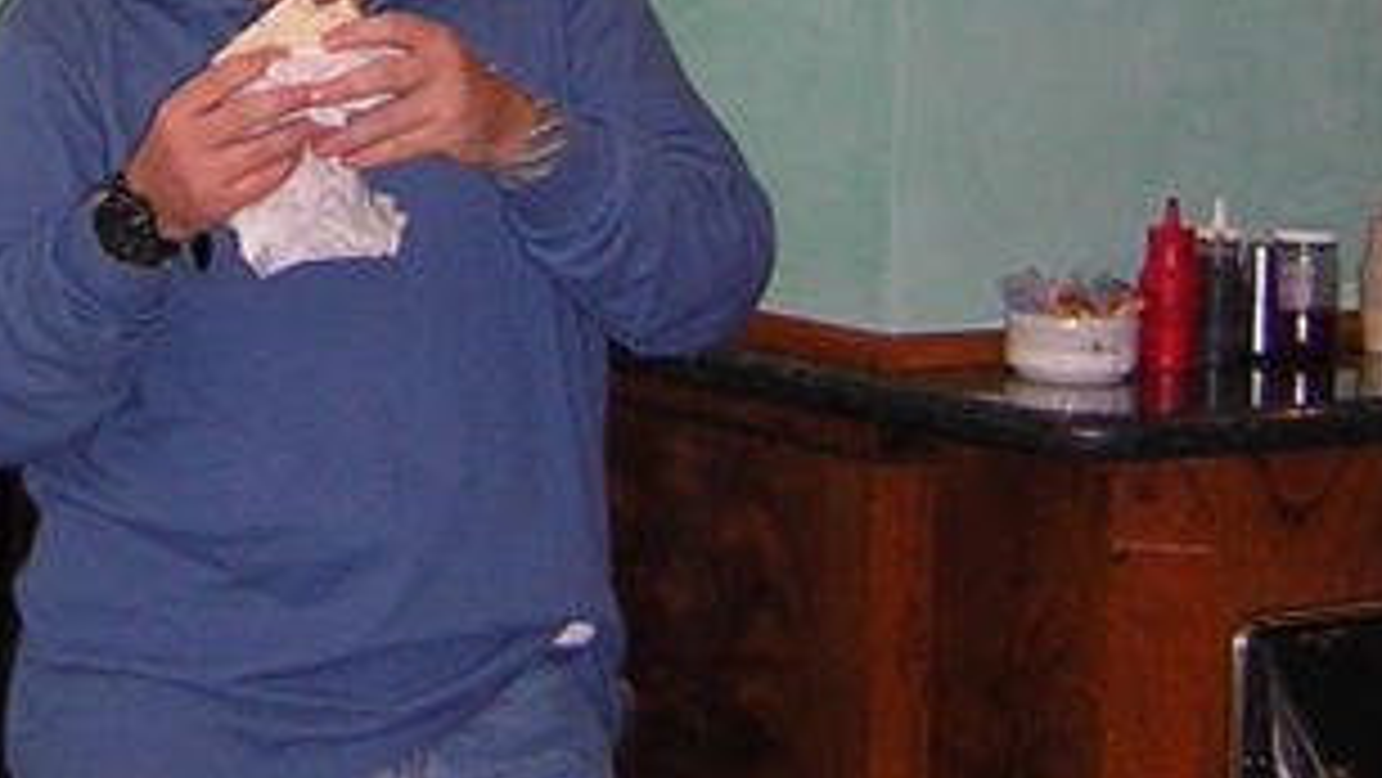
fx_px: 3996
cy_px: -178
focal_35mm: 109
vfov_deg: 10.9
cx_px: 457
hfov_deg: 19.6
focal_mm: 4.7
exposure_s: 1/60.1
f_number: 2.6
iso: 239
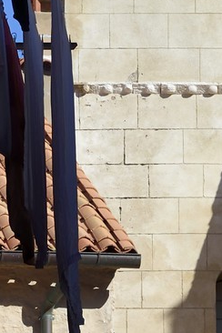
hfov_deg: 2.7
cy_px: -378
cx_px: 148
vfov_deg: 4.0
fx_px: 4689
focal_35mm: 507
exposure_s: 1/400
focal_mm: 116
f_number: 10
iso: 200
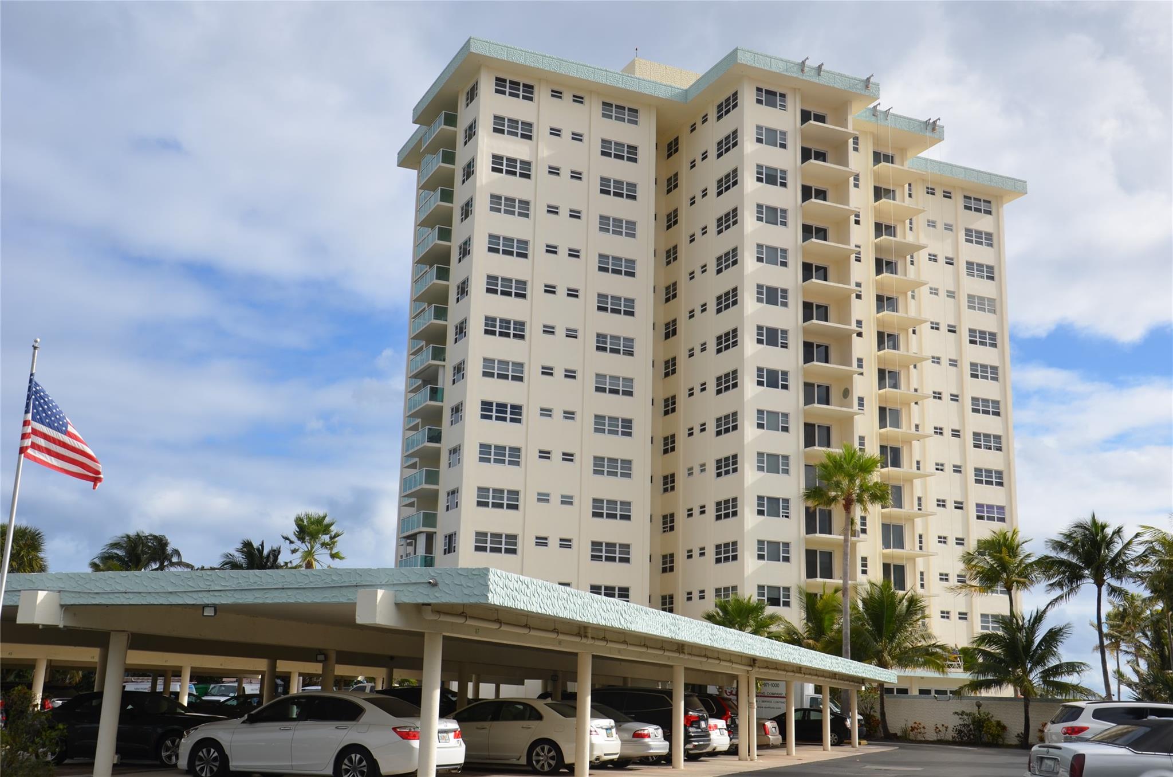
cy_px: 388
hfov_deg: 49.6
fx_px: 1268
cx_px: 586
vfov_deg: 34.1
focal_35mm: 39
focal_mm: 26
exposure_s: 1/250
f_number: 8
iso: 100
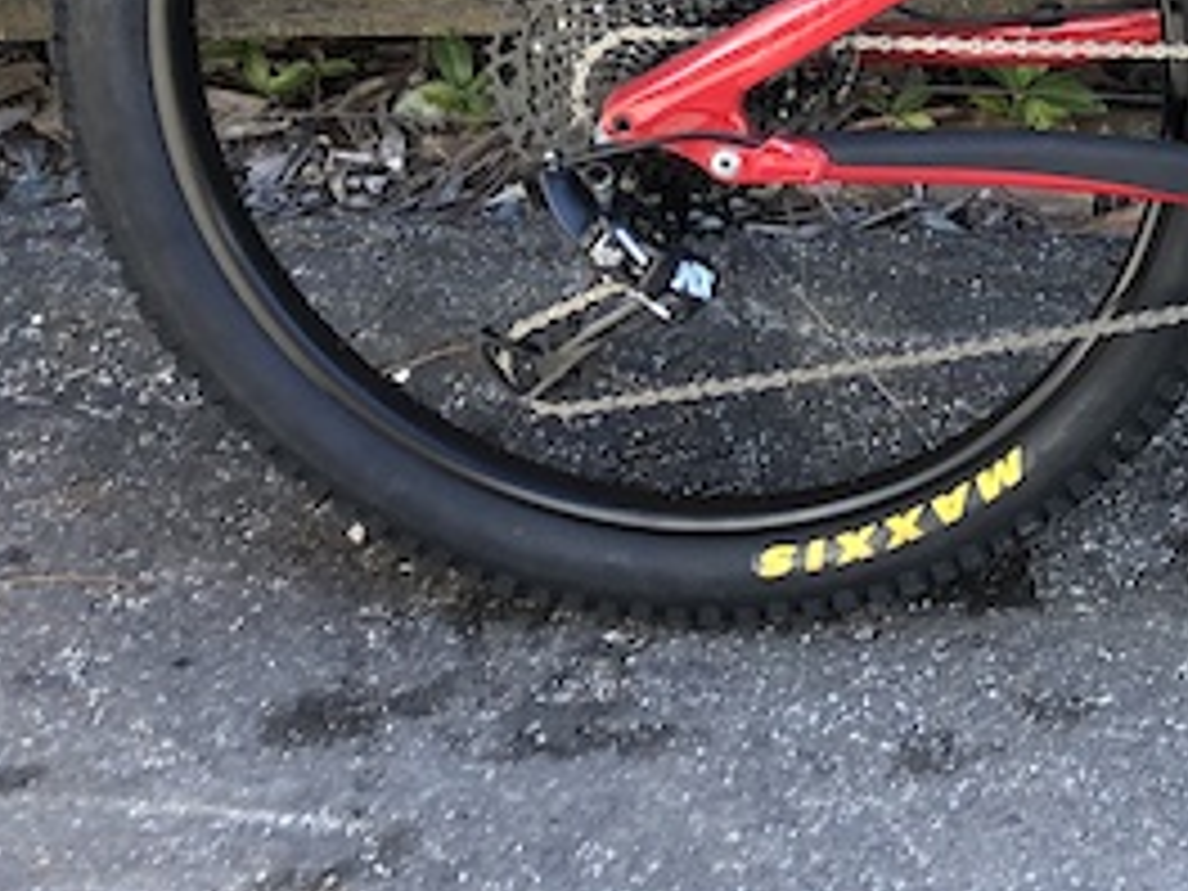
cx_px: 1665
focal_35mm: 85
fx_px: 2917
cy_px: -338
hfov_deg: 20.4
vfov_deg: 16.2
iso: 32
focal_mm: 3.99
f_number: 1.8
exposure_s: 1/120
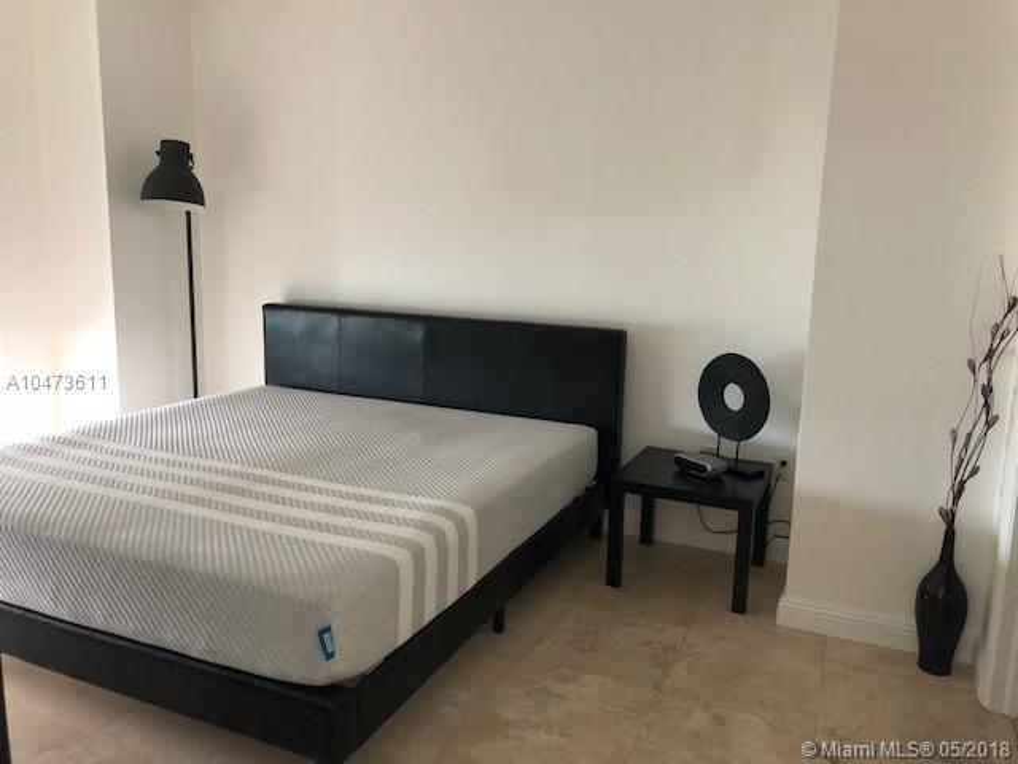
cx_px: 509
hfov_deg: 63.4
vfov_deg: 49.7
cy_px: 382
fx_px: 823
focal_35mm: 28
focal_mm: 4
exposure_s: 1/15
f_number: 1.8
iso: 80
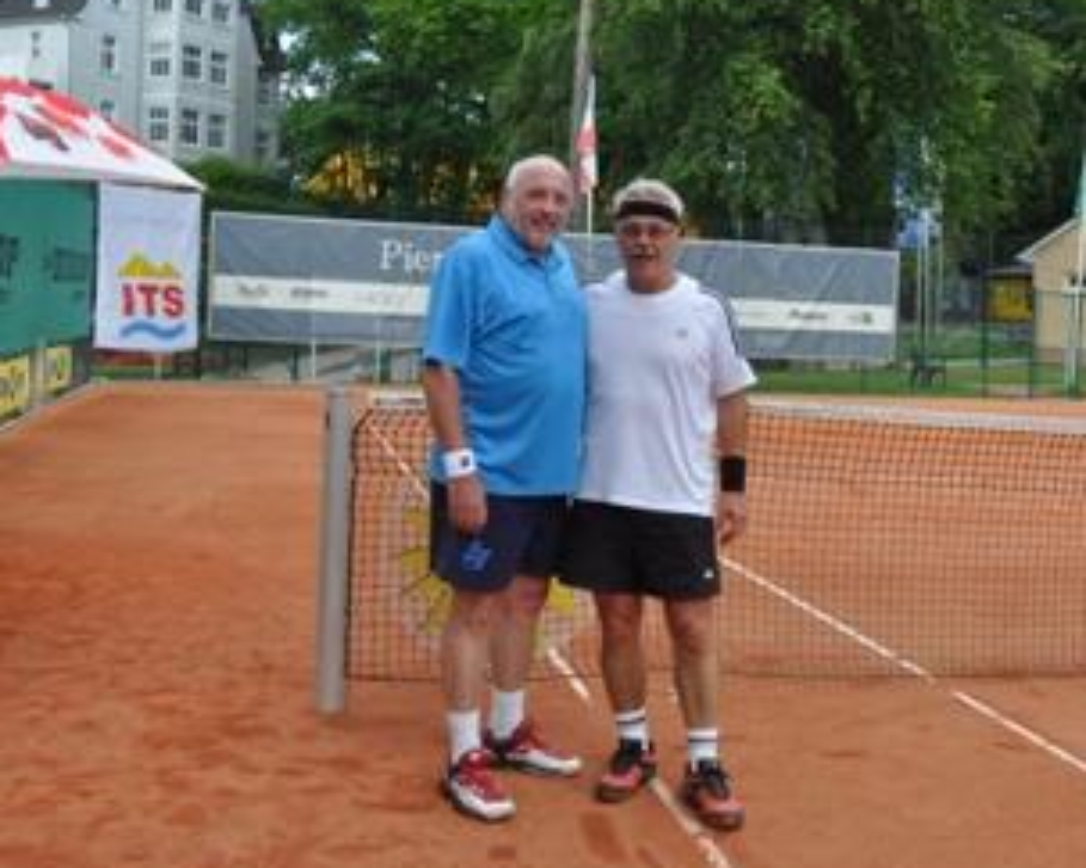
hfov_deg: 41.9
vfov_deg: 34.3
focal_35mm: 44
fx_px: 1403
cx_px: 688
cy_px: 366
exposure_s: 1/200
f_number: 7.1
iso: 200
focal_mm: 21
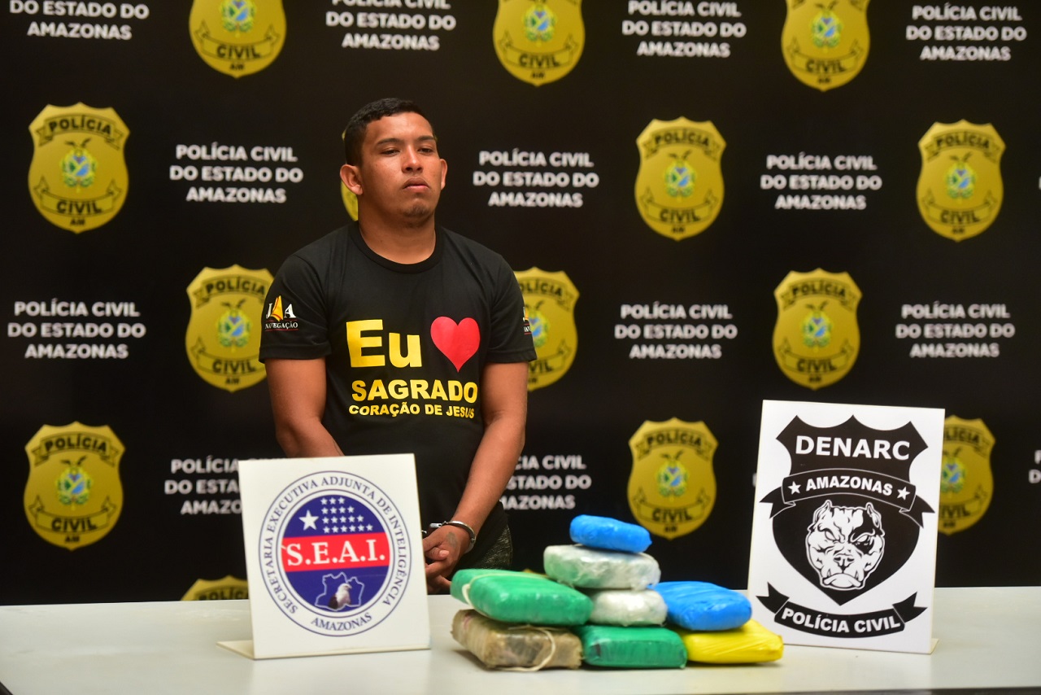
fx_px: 3471
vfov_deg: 11.4
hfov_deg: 17.1
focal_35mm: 120
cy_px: 348
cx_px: 520
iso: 2000
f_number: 2.8
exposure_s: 1/200
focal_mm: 120
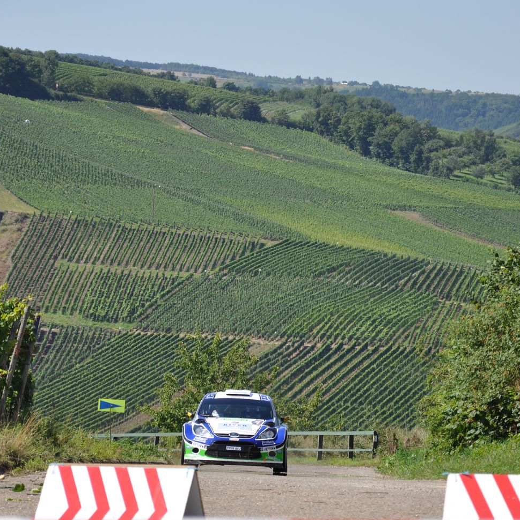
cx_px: 304
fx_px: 3751
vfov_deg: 7.9
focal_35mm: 221
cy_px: 259
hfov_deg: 7.9
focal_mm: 105
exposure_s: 1/640
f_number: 6.3
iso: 200
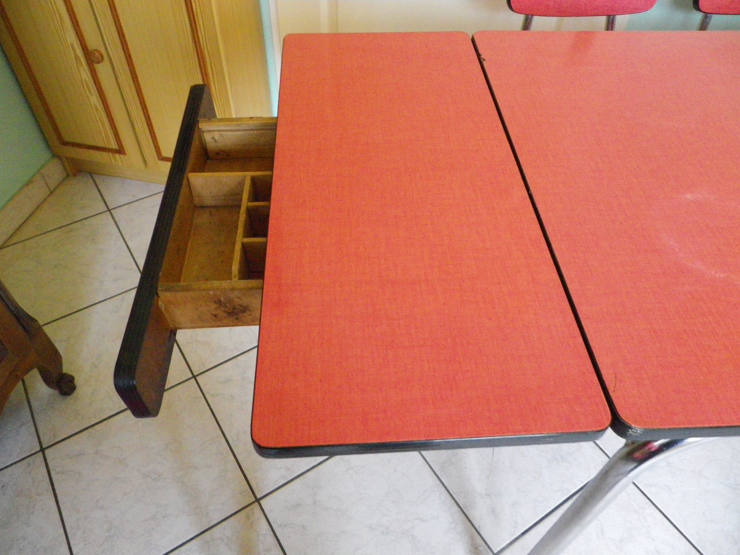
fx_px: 599
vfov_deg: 49.7
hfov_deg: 63.4
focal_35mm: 28
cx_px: 370
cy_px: 278
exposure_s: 1/15
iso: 800
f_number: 2.6
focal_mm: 4.9
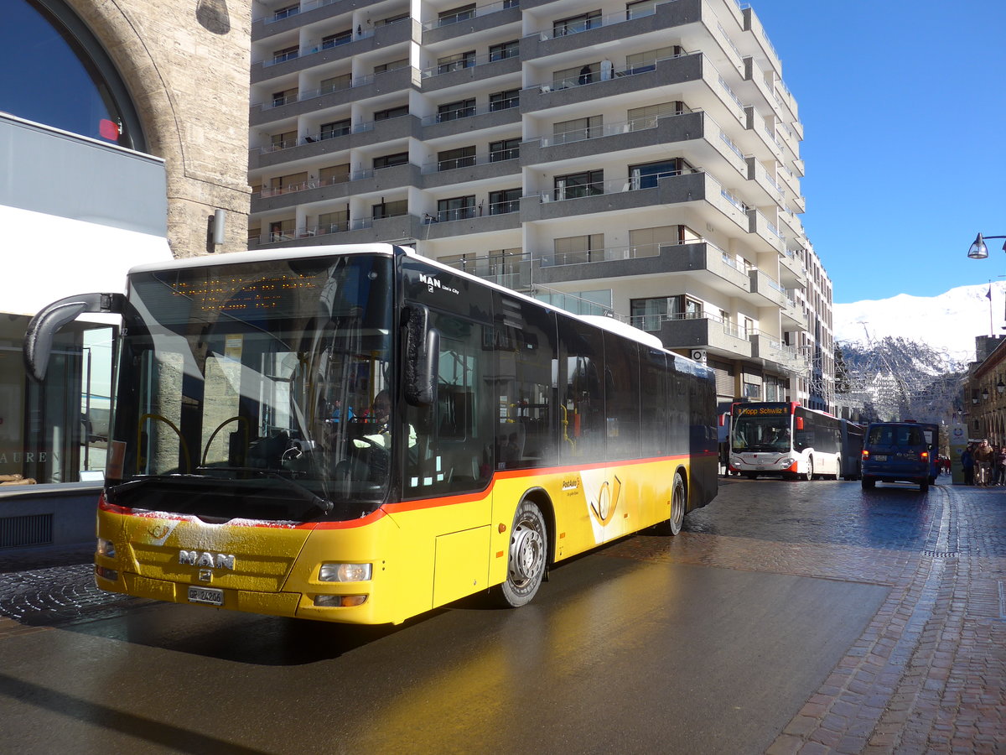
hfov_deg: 61.7
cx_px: 503
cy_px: 378
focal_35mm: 29
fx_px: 843
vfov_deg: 48.2
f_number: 2.8
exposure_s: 1/1600
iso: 80
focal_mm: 6
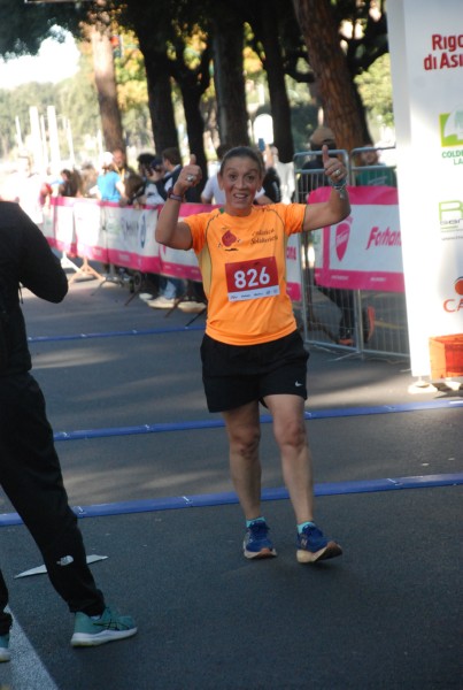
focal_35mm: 142
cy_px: 345
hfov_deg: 9.7
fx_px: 2735
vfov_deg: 14.4
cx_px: 232
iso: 1000
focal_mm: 95
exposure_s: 1/400
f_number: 5.6
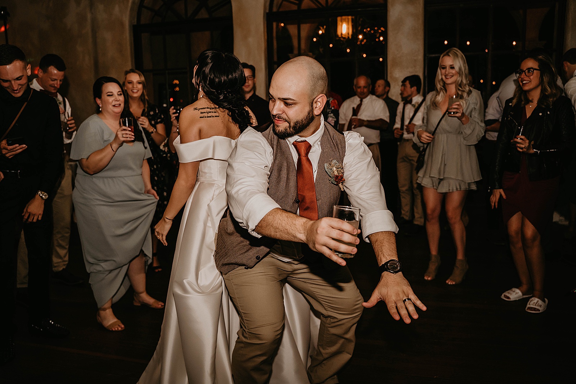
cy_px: 192
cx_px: 288
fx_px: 464
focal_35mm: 29
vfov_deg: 45.0
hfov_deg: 63.7
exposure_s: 1/250
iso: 800
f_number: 3.2
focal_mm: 29
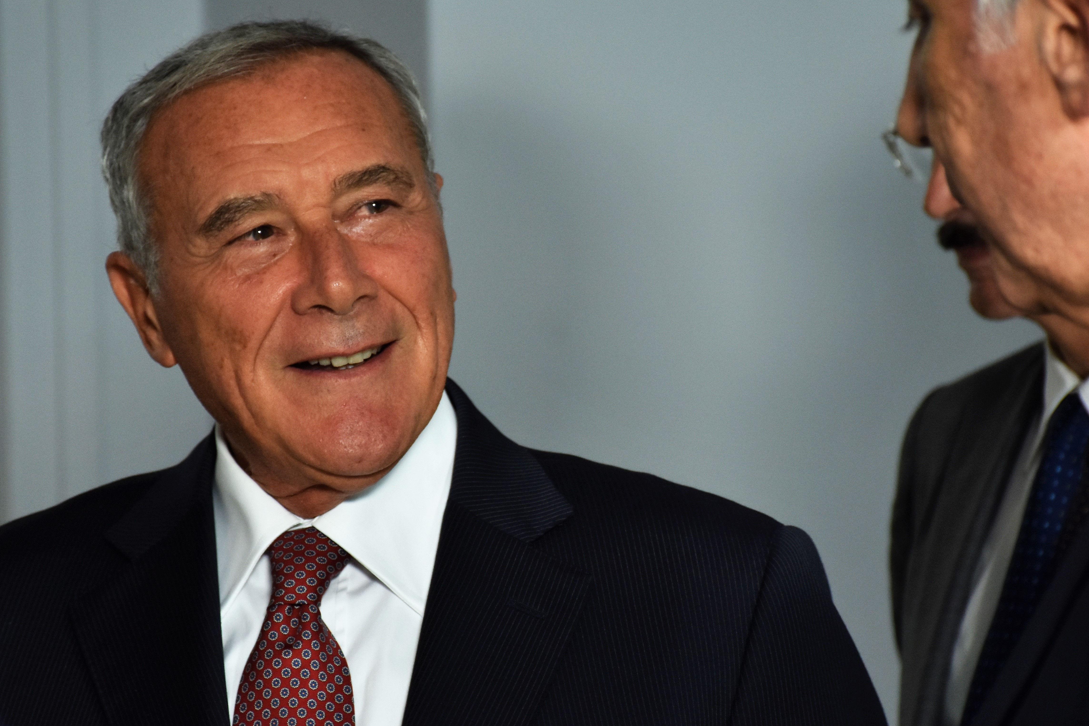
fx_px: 6897
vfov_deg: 6.0
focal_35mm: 228
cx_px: 493
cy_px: 351
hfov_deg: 9.0
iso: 640
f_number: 5.6
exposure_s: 1/80
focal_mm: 116
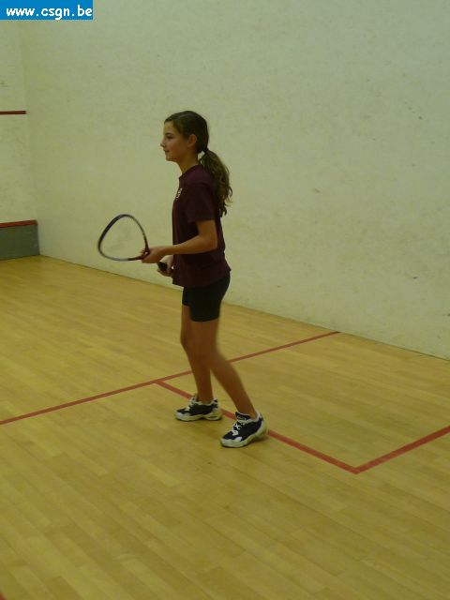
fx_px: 711
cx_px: 225
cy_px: 300
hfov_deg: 35.1
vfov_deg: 45.8
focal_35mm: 41
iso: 160
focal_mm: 5
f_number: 3.4
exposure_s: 1/30
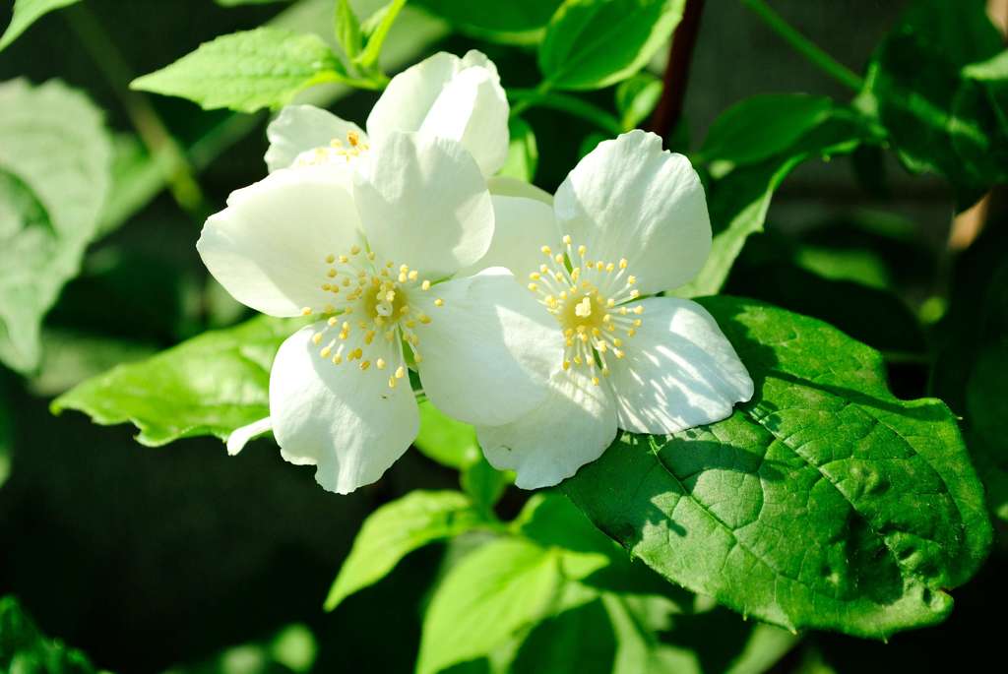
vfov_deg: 16.6
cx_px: 504
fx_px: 2312
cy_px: 337
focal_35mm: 82
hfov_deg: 24.6
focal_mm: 55
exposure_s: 1/250
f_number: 8
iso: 100
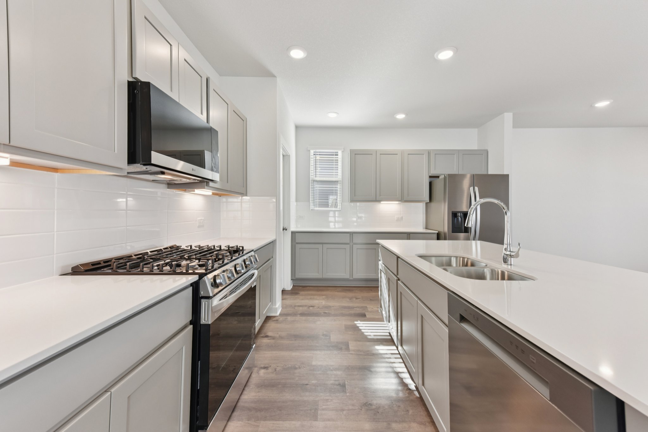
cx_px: 324
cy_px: 216
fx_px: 252
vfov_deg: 81.2
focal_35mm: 14
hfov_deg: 104.2
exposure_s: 1/40
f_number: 8
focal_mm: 14
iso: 400
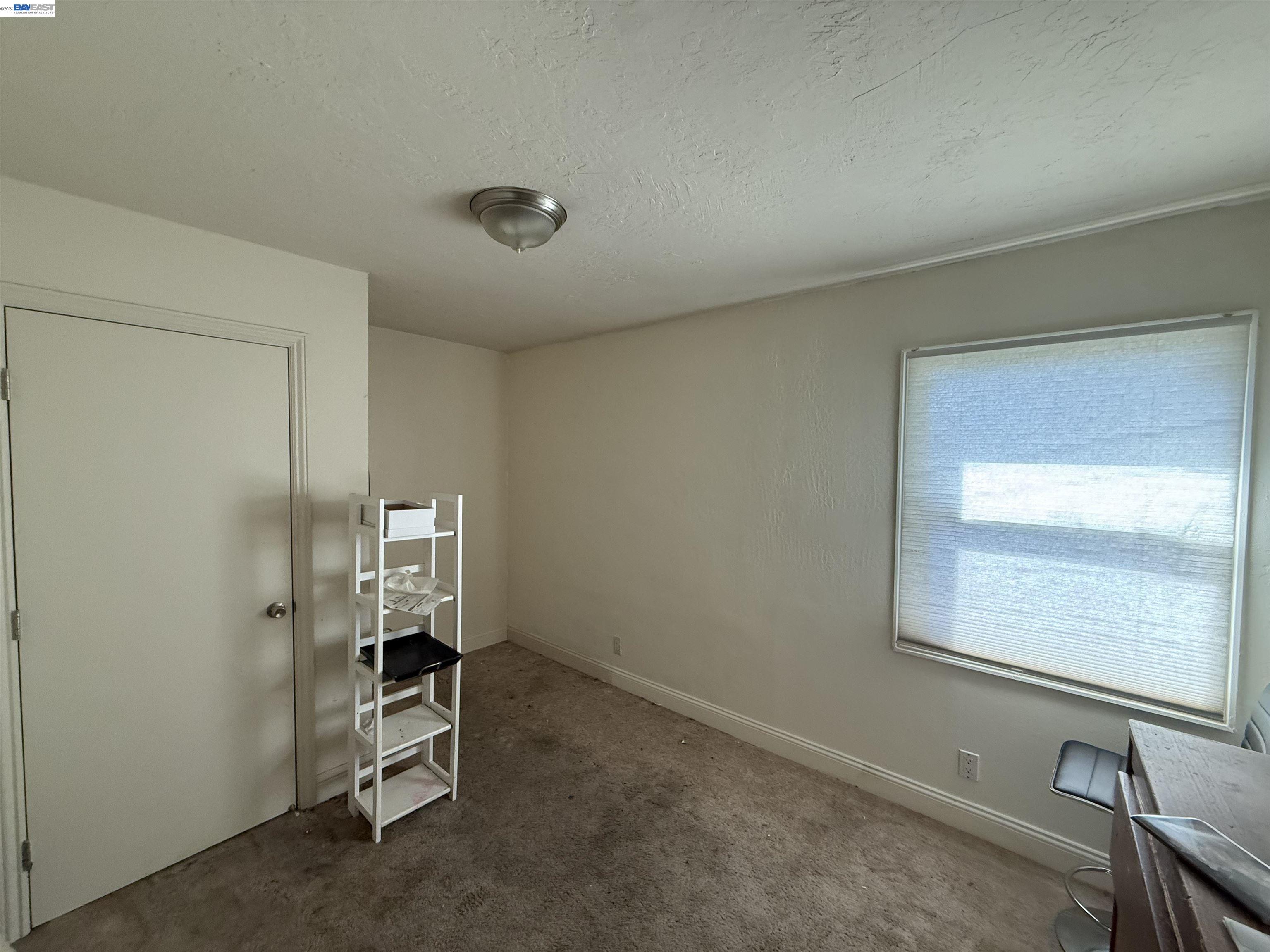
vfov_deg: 85.7
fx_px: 514
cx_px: 635
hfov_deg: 102.1
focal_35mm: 14
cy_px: 476
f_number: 2.2
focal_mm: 2.22
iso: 320
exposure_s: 1/99
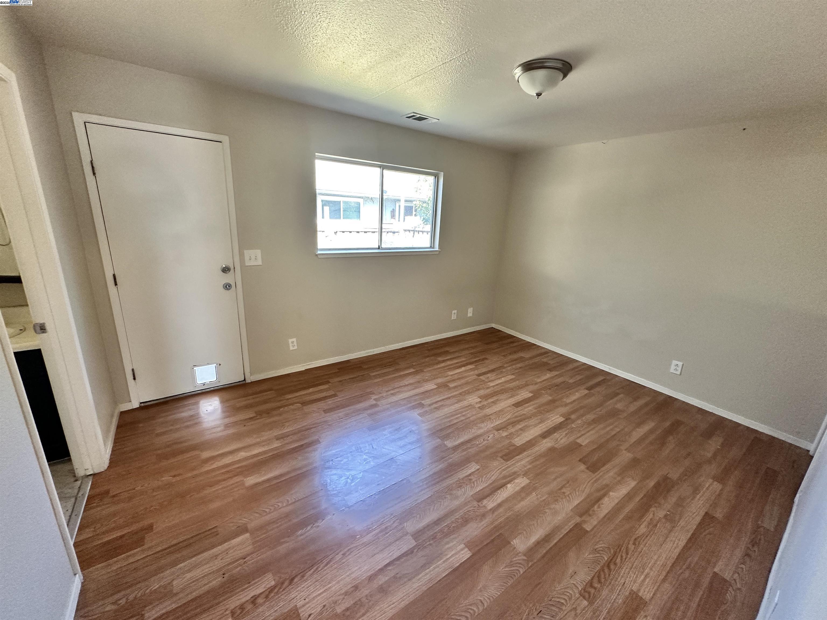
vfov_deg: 85.7
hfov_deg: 102.1
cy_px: 310
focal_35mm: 14
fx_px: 334
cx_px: 414
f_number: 2.2
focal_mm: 2.22
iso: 250
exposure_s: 1/120
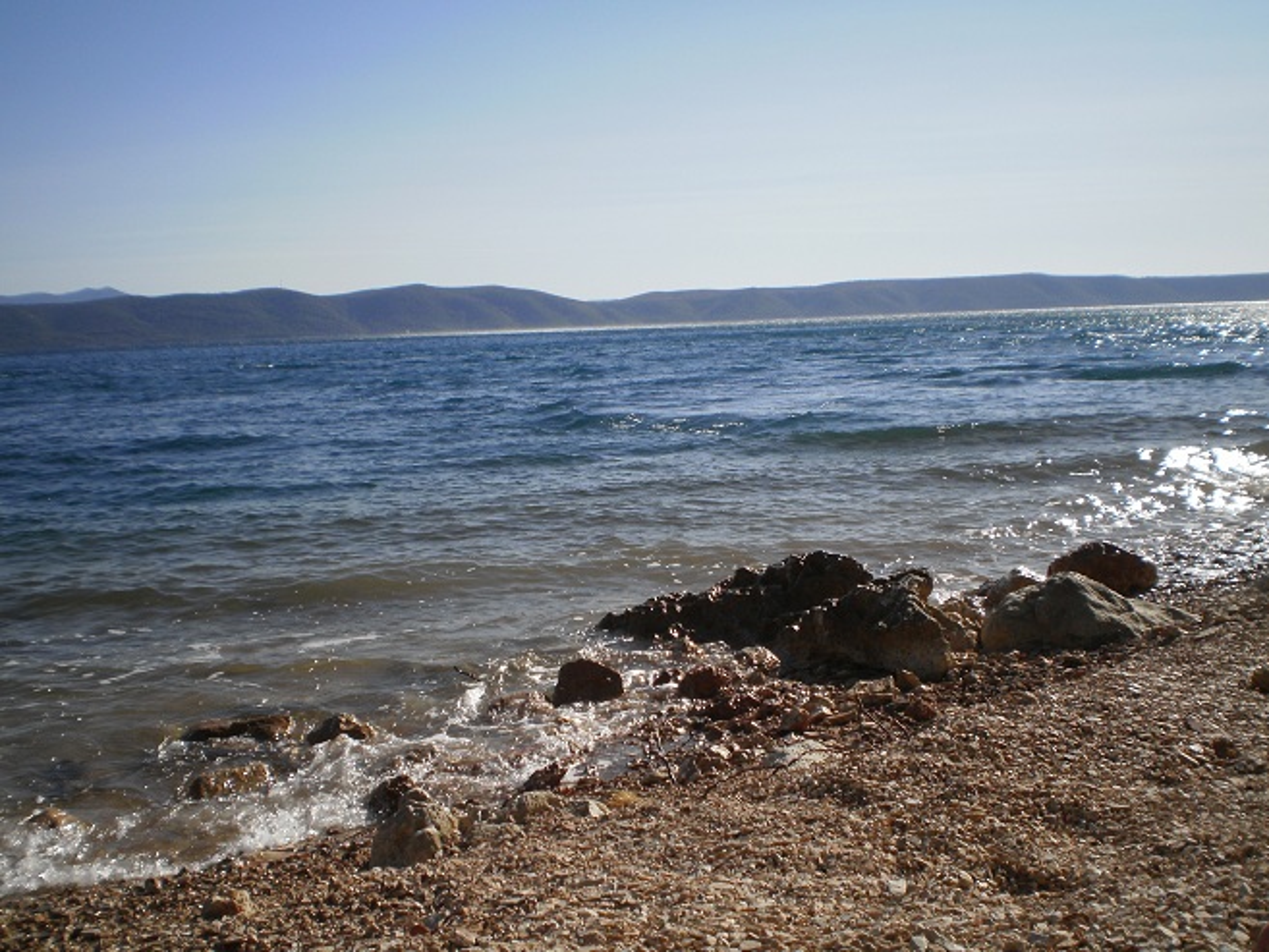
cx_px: 634
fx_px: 1540
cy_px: 476
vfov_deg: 34.4
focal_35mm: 42
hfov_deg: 44.8
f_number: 4.9
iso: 100
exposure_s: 1/1000
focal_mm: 7.4
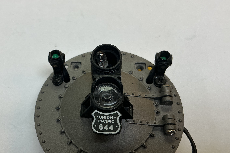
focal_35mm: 43
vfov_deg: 31.2
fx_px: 275
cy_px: 86
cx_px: 78
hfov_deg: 44.8
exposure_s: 1/120
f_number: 1.8
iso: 32
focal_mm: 3
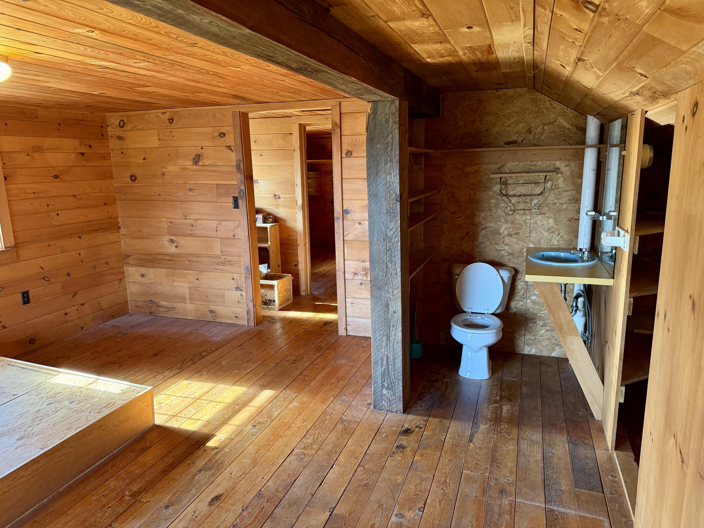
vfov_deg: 56.8
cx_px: 352
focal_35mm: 24
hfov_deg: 71.6
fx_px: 488
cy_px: 264
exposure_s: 1/60
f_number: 1.78
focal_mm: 6.76
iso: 320
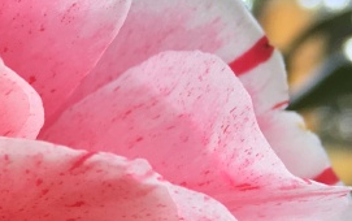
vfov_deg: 9.1
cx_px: -236
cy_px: 426
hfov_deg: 14.0
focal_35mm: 136
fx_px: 1306
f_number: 2.2
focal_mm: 4.15
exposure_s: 1/130
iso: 25
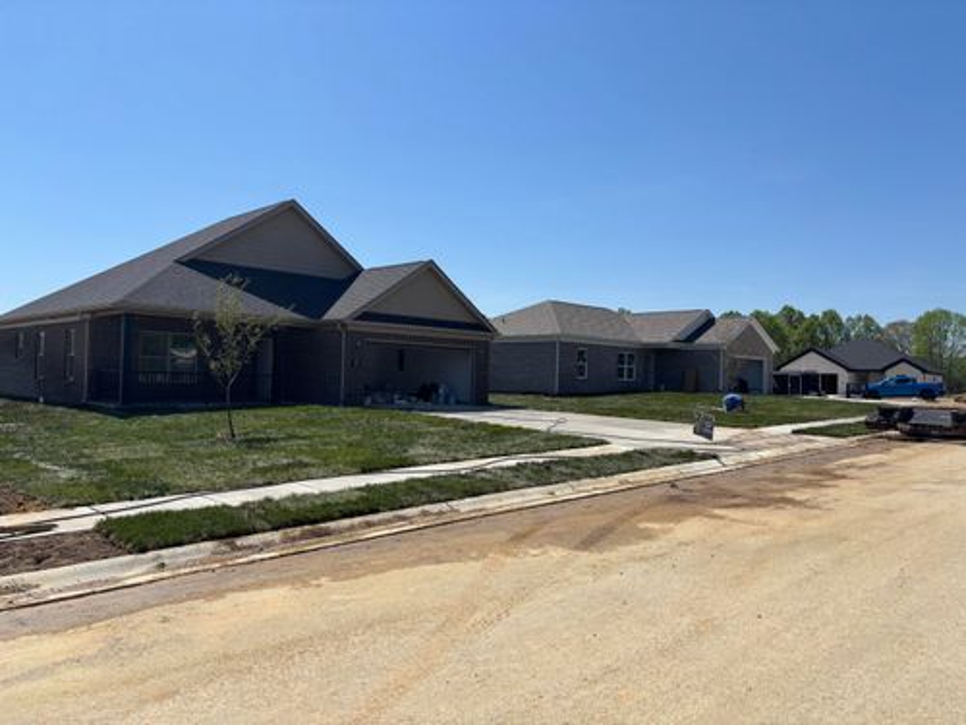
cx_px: 483
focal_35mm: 26
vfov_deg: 53.1
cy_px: 362
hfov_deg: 67.3
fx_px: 726
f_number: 1.6
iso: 50
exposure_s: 1/5618
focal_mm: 5.96
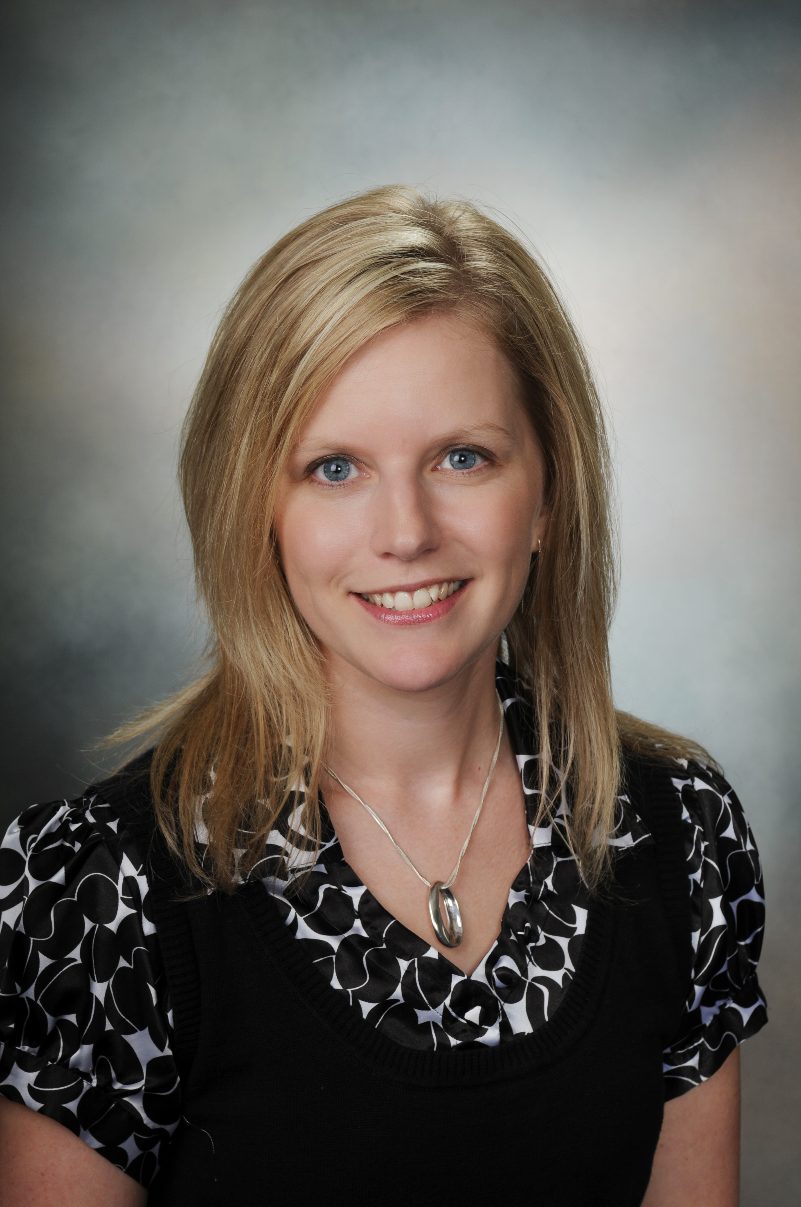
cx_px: 400
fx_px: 3262
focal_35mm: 98
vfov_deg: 20.9
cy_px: 604
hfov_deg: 14.0
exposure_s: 1/250
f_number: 9
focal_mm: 65
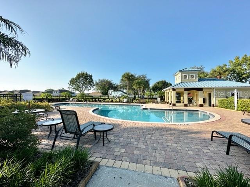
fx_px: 101
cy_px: 94
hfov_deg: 102.1
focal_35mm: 14
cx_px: 125
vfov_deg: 85.7
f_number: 2.2
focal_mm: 2.22
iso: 50
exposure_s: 1/1531
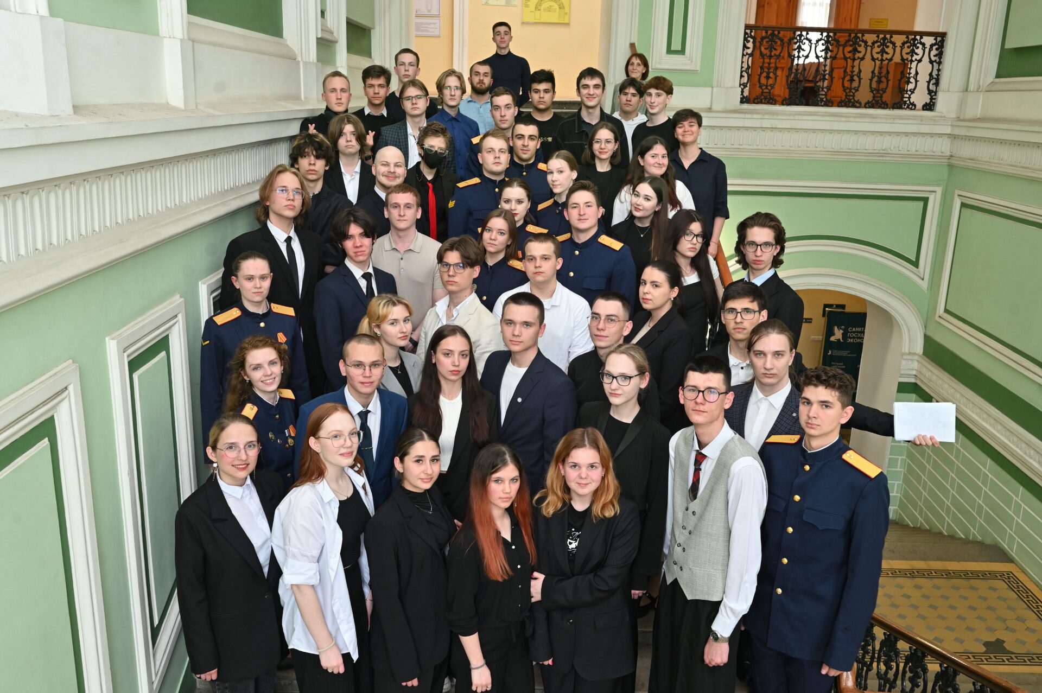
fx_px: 824
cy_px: 346
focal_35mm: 28
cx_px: 521
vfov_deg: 45.6
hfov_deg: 64.6
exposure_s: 1/30
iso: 800
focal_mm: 28.5
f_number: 6.3
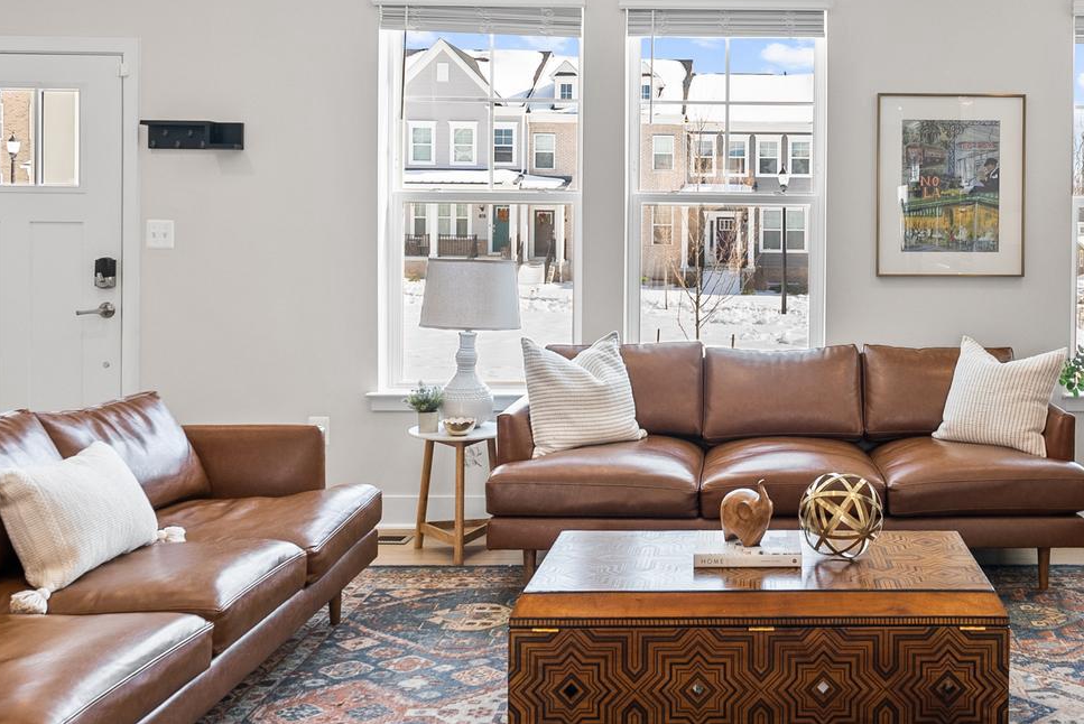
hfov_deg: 49.9
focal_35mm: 37
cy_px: 236
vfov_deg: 35.6
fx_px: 1117
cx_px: 797
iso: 400
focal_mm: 17.5
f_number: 5.6
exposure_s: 1/25
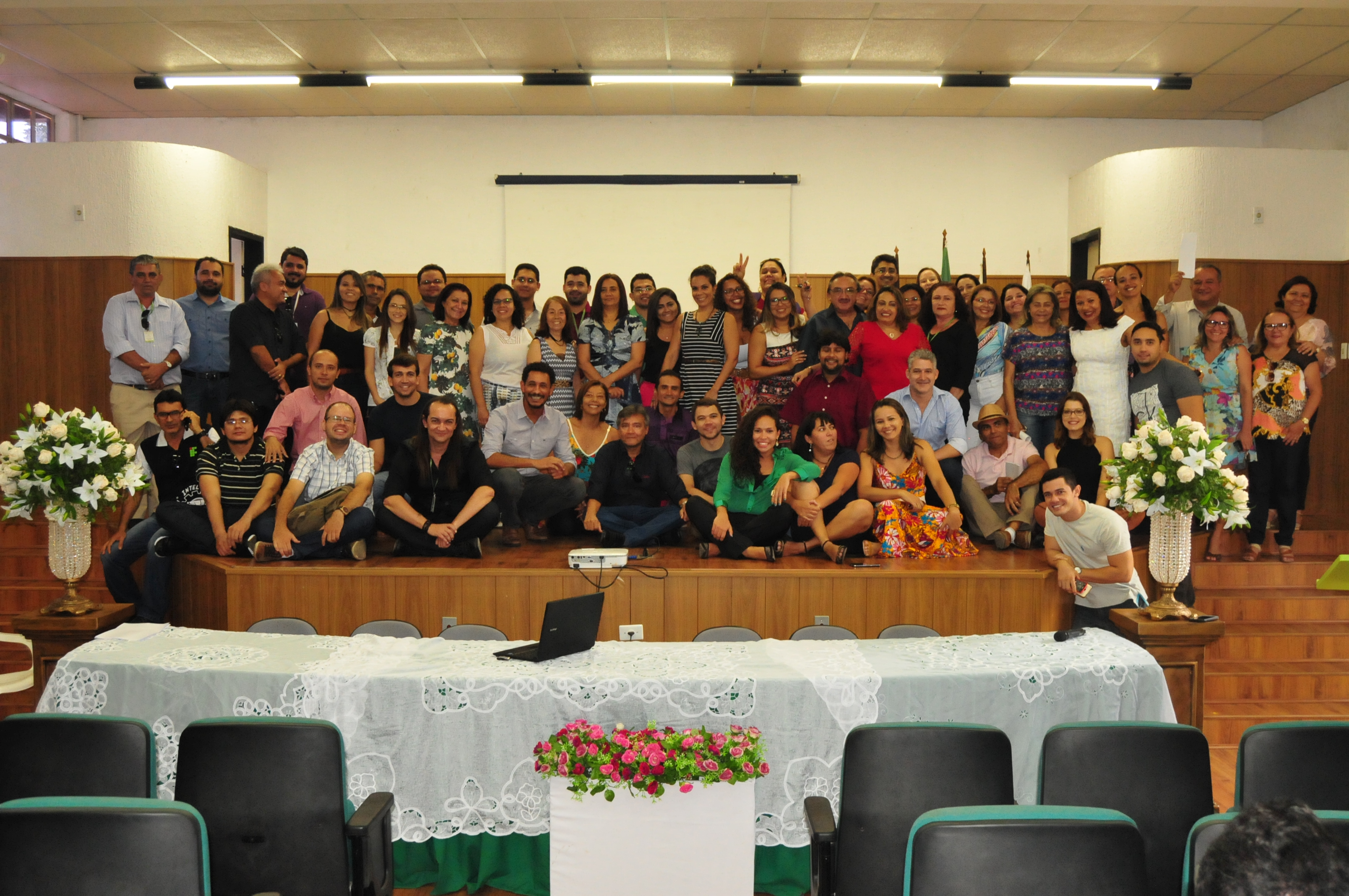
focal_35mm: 34
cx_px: 674
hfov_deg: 55.2
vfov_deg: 38.3
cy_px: 448
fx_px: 1291
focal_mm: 23
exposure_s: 1/60
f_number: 5.6
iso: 2000
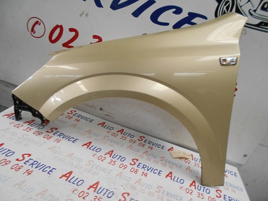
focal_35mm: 26
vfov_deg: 53.1
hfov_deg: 67.3
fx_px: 201
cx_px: 134
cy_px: 100
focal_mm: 4.6
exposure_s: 1/25
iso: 450
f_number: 3.2
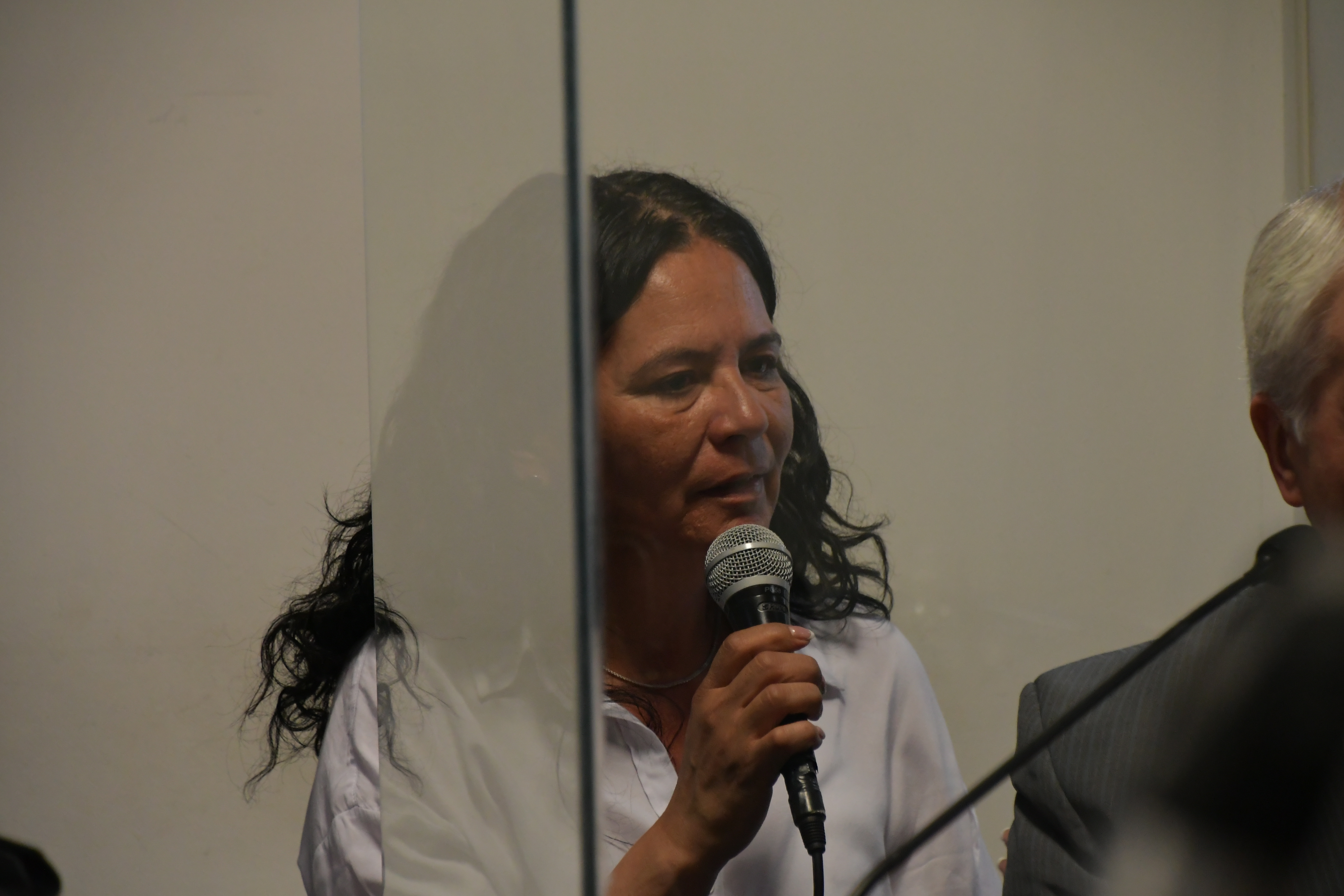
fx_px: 7839
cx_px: 672
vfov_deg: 6.5
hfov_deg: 9.8
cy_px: 448
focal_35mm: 210
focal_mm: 140
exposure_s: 1/160
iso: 2500
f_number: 6
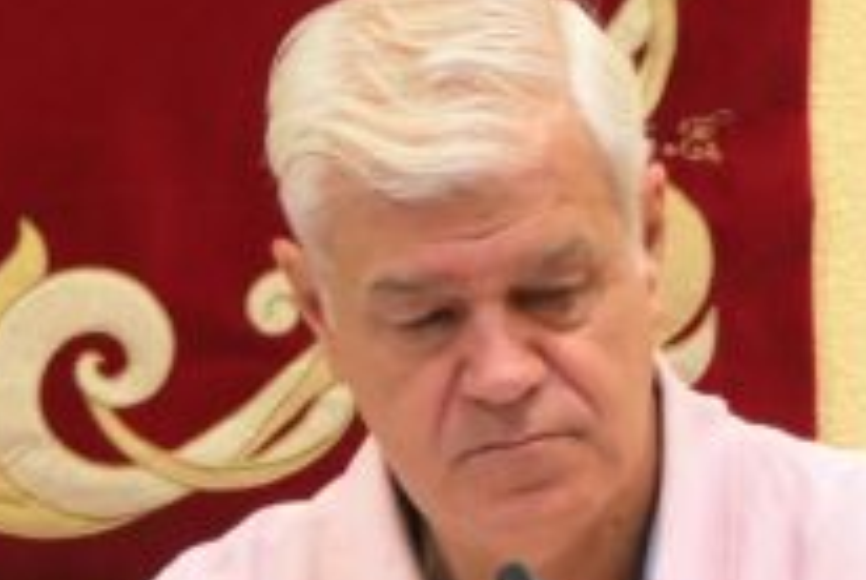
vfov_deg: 2.8
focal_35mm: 491
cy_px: 580
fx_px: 11828
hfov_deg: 4.2
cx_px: -332
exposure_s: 1/80
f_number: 4.2
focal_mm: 48.3
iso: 1250
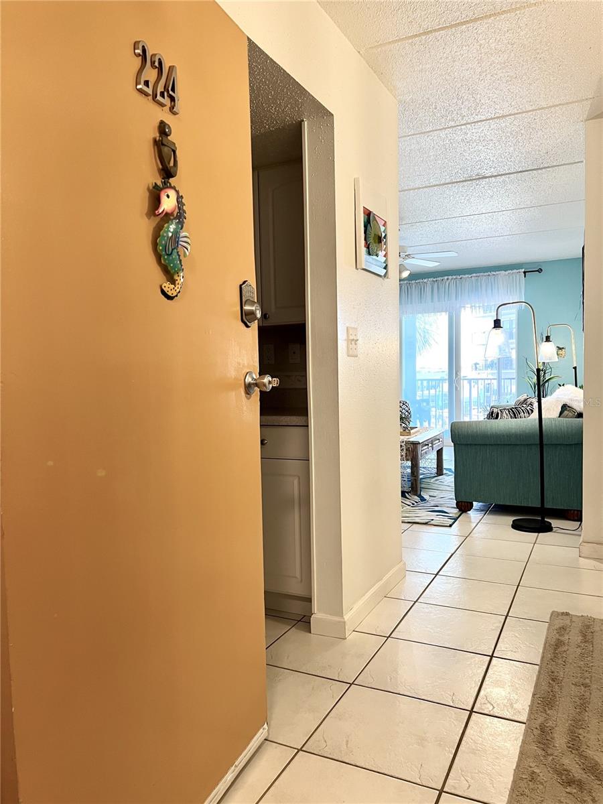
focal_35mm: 26
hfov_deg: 53.1
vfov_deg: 67.3
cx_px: 302
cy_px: 402
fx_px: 604
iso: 125
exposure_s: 1/60
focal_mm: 5.7
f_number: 1.5
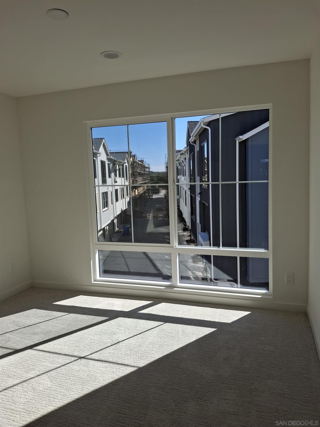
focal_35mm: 25
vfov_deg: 69.4
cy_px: 214
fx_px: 308
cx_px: 160
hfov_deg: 54.9
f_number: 1.8
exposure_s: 1/1172
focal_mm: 4.69
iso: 32
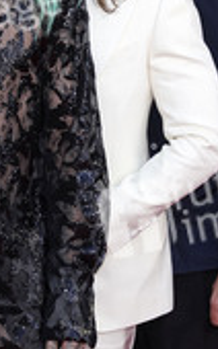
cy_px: 107
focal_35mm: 225
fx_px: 2142
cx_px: 16
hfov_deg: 5.8
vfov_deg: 9.3
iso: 320
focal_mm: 94
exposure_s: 1/160
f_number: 5.6
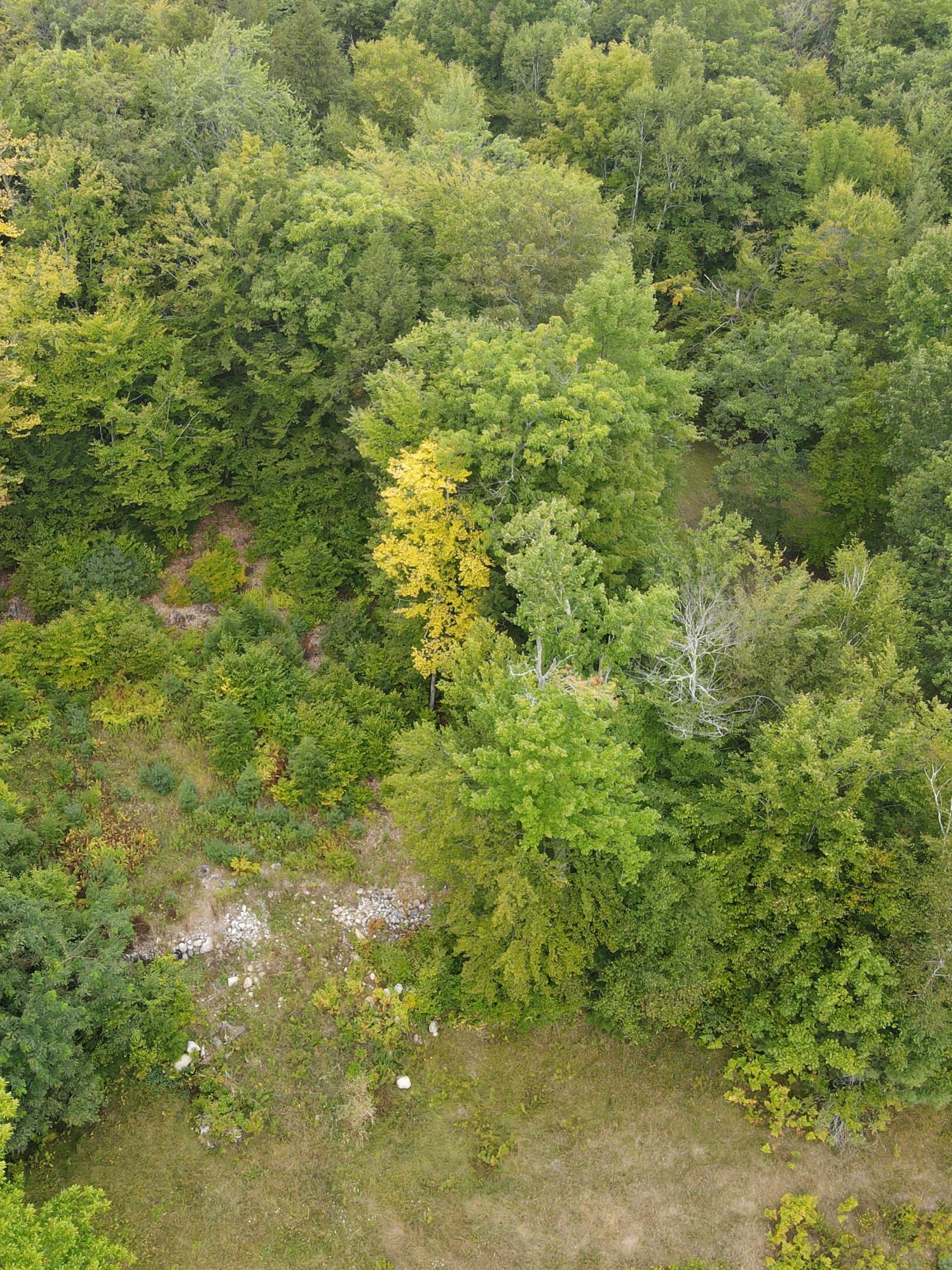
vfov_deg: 55.4
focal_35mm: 33
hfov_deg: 42.8
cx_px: 413
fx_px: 1210
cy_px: 648
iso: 100
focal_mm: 4.5
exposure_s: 1/80
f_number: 2.8
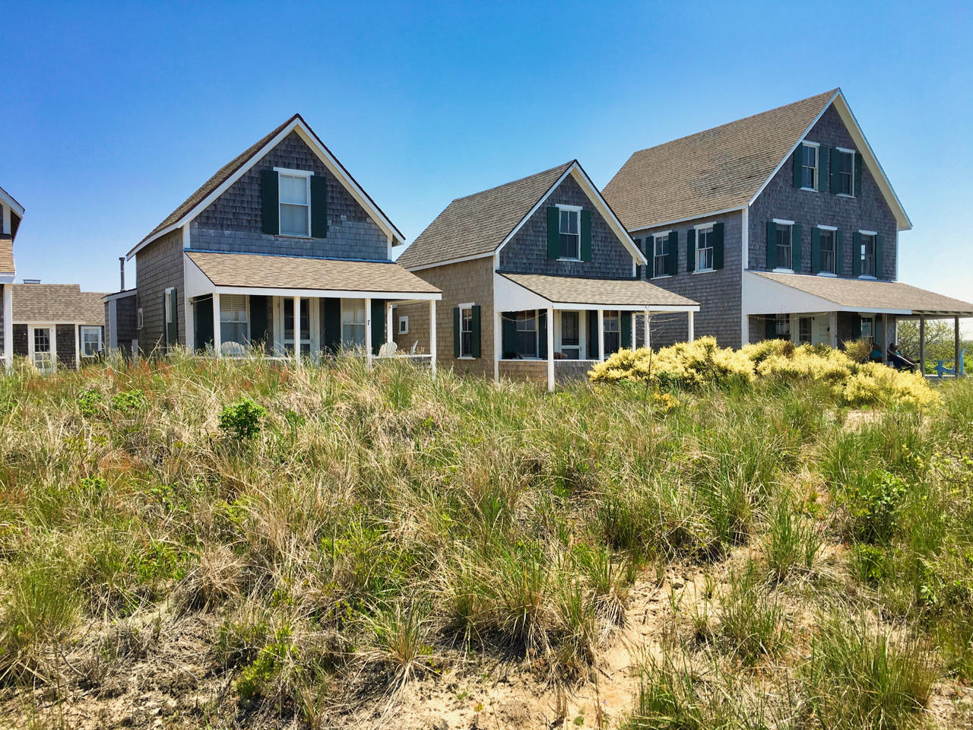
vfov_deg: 48.2
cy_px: 365
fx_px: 815
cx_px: 486
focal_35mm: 29
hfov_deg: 61.7
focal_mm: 4.15
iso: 25
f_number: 2.2
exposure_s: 1/1451
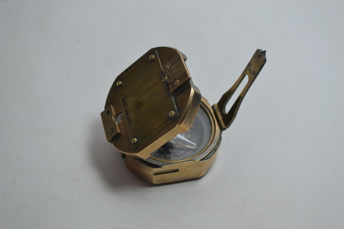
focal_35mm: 52
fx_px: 502
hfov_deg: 37.9
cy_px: 114
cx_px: 172
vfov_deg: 25.8
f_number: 5
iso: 400
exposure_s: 1/30
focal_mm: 35
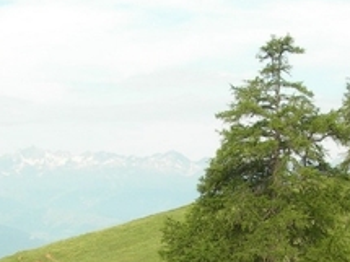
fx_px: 1071
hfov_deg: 18.5
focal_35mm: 106
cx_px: 140
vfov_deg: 13.4
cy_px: 353
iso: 50
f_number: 4.8
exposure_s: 1/213
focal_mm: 7.8
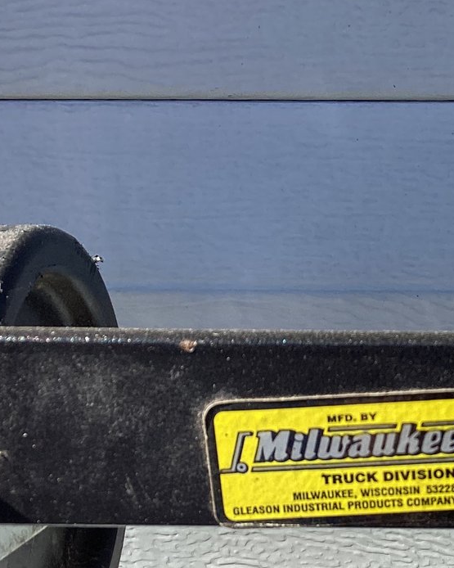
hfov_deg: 22.4
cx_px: 428
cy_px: 418
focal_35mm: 66
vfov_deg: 28.3
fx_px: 1109
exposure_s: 1/1018
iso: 25
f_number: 2.4
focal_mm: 3.3
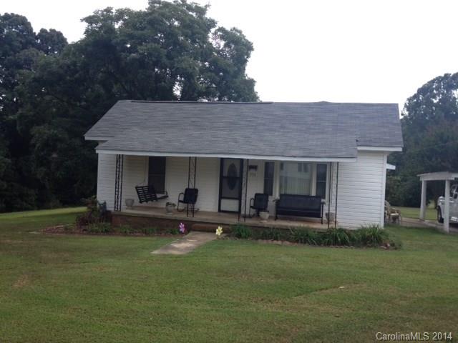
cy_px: 172
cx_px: 229
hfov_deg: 52.6
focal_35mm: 35
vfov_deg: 40.7
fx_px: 463
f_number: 2.4
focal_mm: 4.28
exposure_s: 1/681
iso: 50
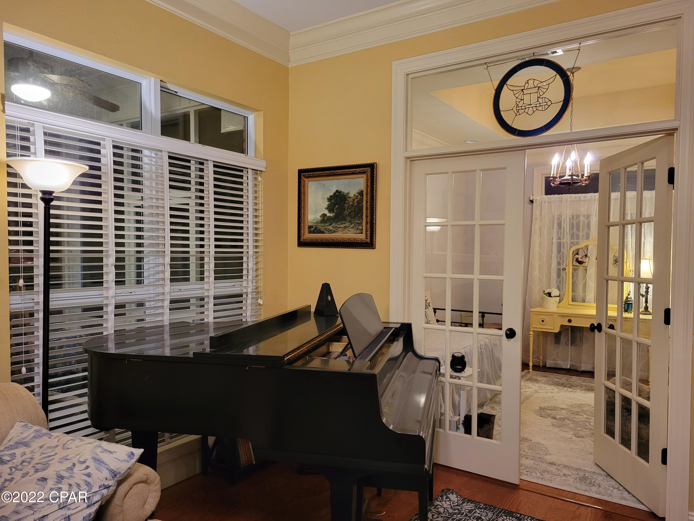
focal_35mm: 26
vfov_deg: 53.1
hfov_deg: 67.3
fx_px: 521
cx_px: 347
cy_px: 260
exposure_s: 1/40
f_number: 1.8
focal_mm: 5.4
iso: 320
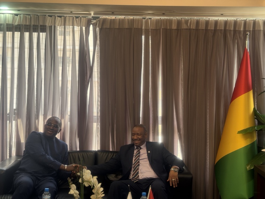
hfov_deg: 39.7
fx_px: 367
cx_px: 132
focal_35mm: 48
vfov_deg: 30.3
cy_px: 100
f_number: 1.78
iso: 160
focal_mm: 6.76
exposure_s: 1/50
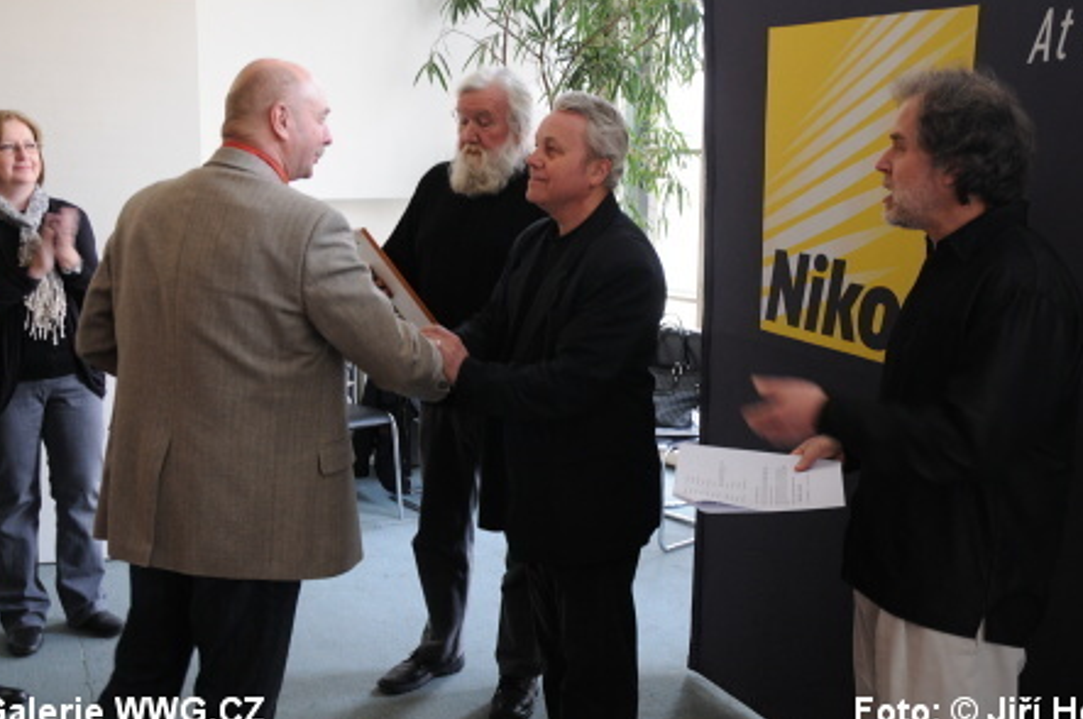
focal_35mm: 44
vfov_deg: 30.4
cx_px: 572
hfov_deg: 44.5
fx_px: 1322
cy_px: 340
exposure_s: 1/50
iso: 640
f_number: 5.6
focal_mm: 26
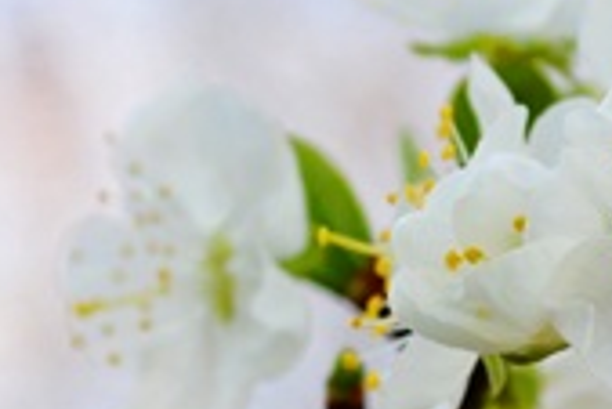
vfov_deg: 4.0
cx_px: 181
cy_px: 266
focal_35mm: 342
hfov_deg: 6.0
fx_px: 5820
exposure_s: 1/200
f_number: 8
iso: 100
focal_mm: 55
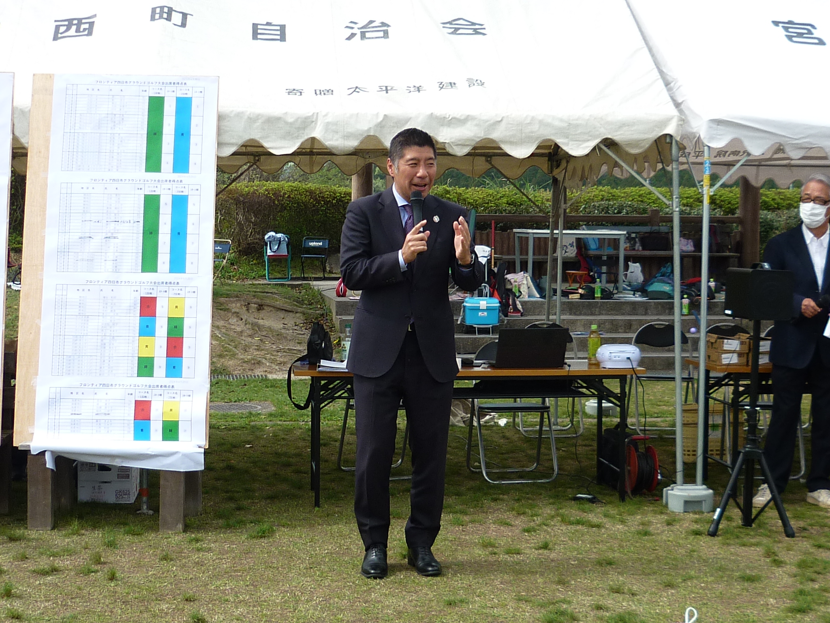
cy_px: 312
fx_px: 1535
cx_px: 415
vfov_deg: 22.9
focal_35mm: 64
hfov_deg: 30.3
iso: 80
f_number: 2.9
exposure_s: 1/800
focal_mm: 5.9
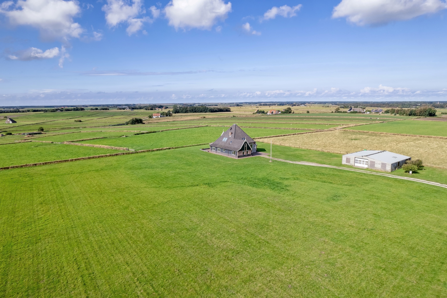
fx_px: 273
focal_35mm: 22
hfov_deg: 78.6
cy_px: 149
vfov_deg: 57.2
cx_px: 224
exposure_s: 1/500
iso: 100
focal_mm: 8.38
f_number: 2.8
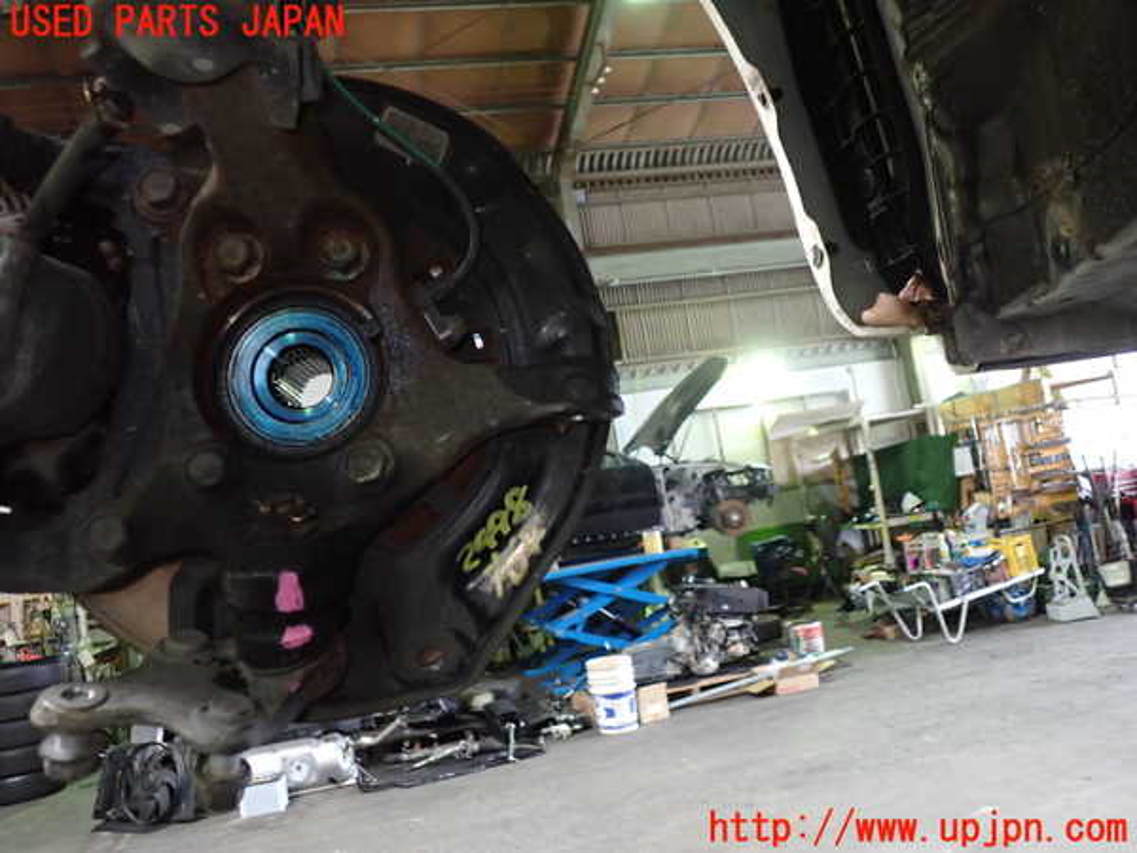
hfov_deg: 60.0
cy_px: 426
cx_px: 568
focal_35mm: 30
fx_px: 985
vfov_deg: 46.8
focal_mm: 5.4
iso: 400
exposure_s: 1/30
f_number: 2.3
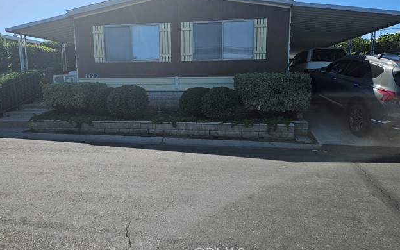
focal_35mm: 25
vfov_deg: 49.2
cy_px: 109
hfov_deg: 72.5
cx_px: 197
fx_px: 273
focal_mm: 5.4
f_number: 1.8
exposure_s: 1/1854
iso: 25
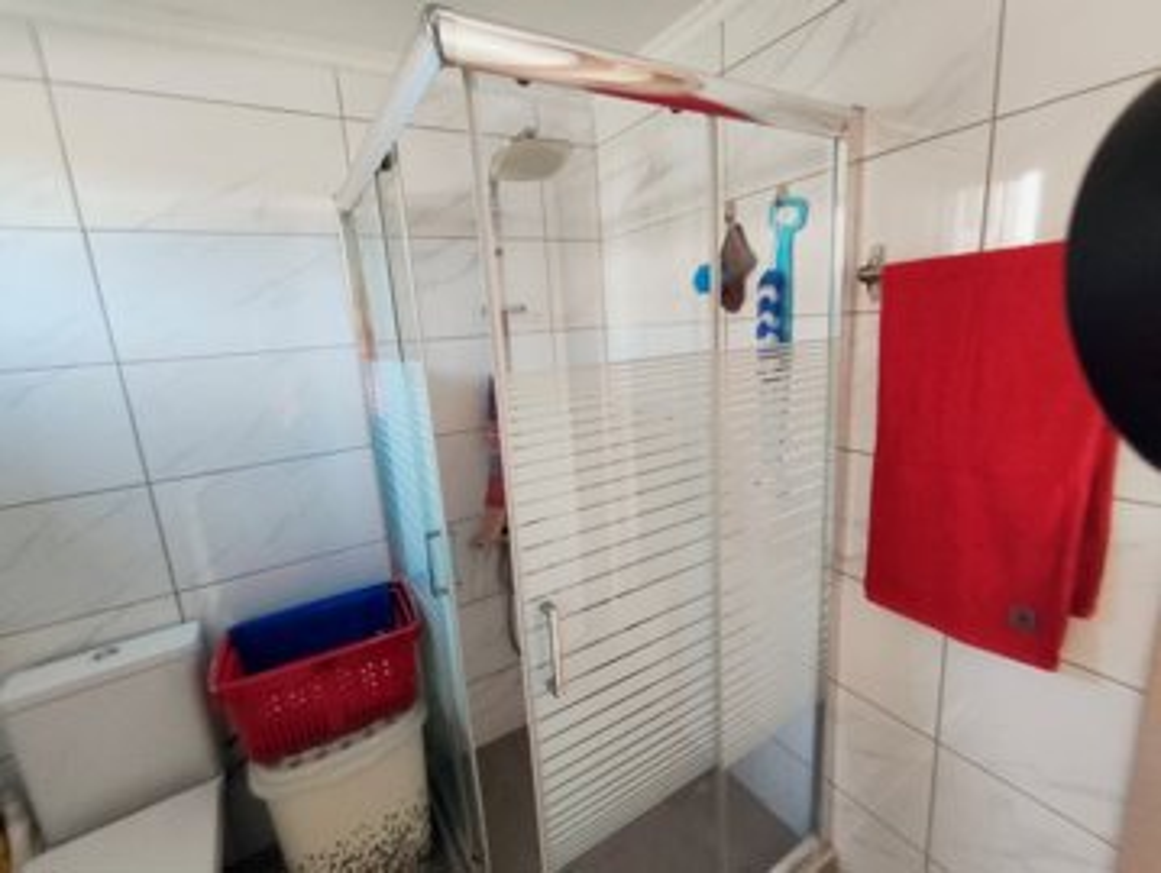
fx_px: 504
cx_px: 580
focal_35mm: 15
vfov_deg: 81.8
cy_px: 436
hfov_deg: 98.1
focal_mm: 1.65
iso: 400
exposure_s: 1/50
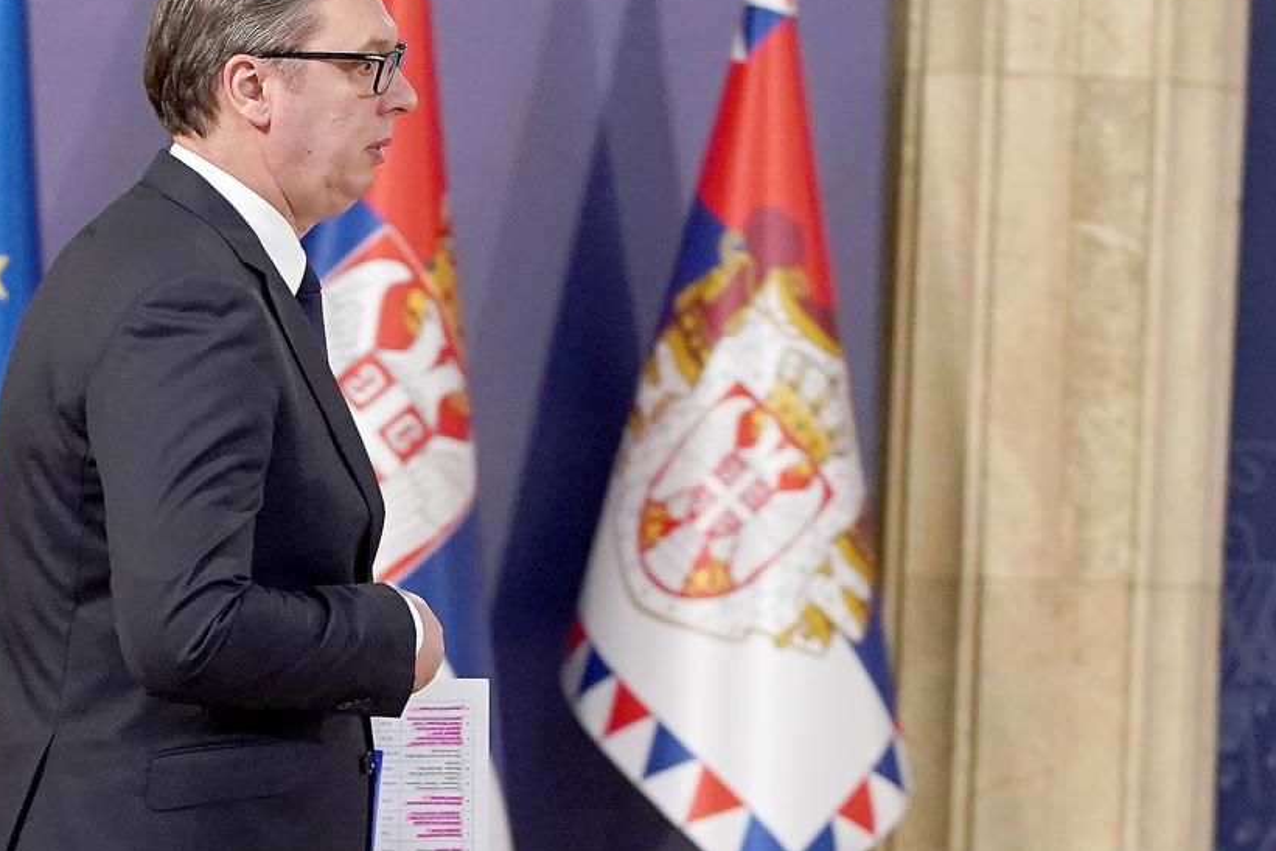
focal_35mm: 298
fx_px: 10566
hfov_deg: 6.9
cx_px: 183
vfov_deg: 4.6
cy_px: 408
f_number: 3.5
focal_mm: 102
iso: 3200
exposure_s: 1/200
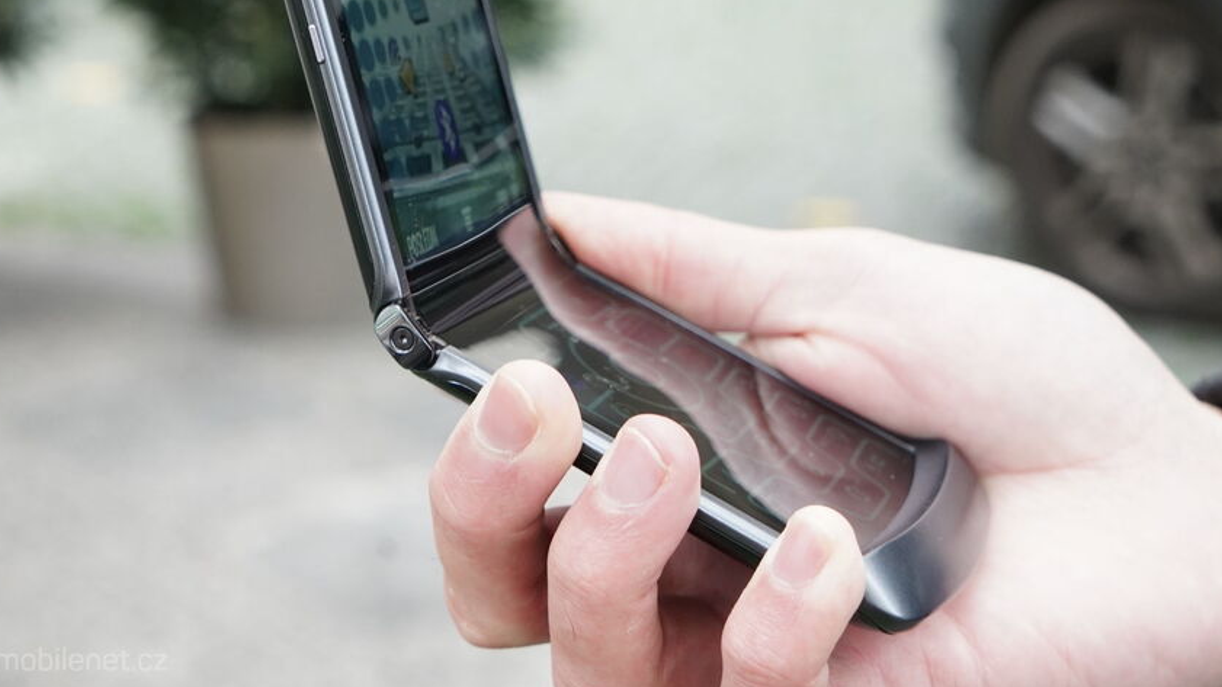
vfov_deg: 19.7
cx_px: 607
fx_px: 1976
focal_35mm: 61
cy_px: 240
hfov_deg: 34.4
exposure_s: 1/200
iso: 2500
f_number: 7.1
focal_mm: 51
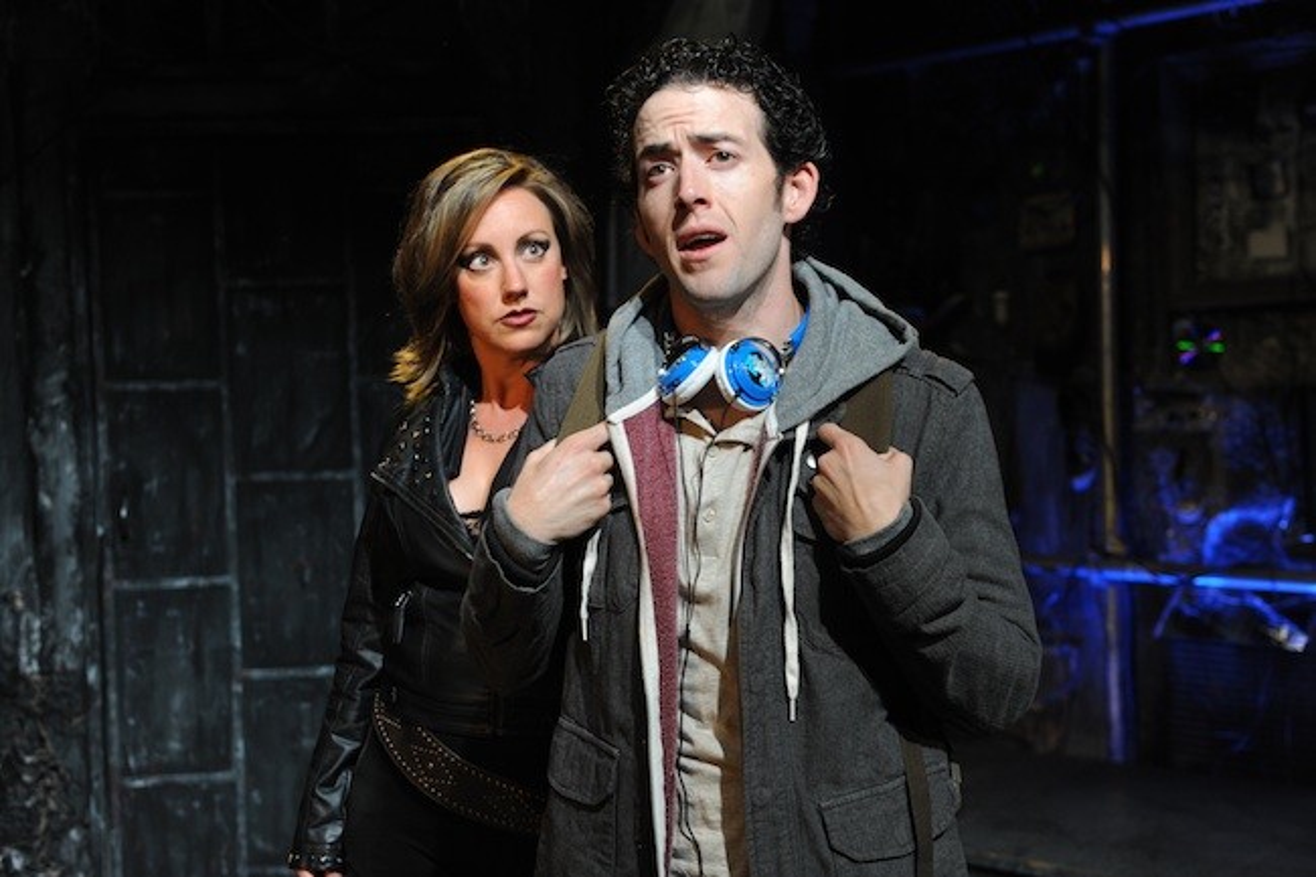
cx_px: 658
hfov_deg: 36.3
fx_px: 2010
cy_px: 438
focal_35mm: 55
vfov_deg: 24.6
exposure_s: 1/80
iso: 1250
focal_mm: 55
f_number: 4
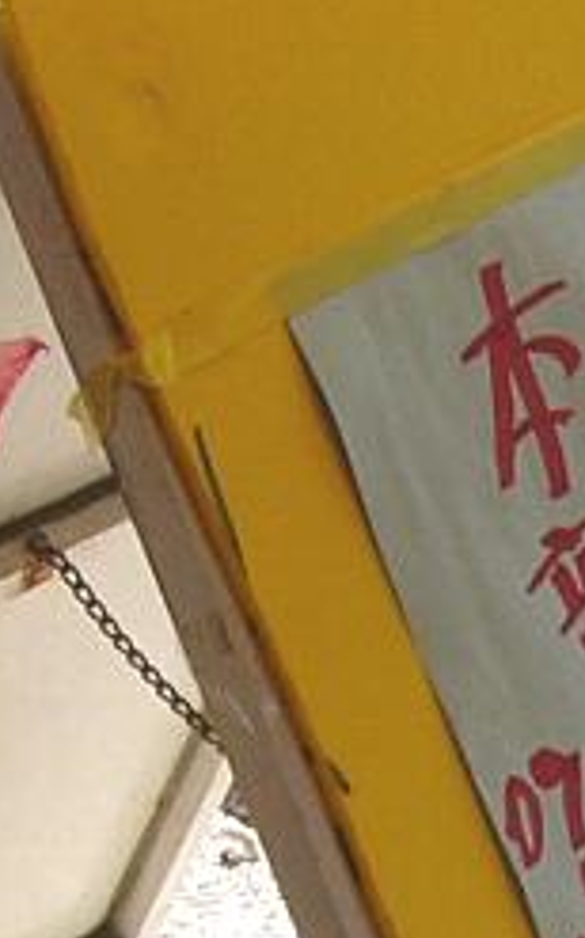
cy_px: 42
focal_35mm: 99
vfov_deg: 20.5
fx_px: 2530
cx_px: 46
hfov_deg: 13.1
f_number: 3.3
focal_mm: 6
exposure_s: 1/125
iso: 50
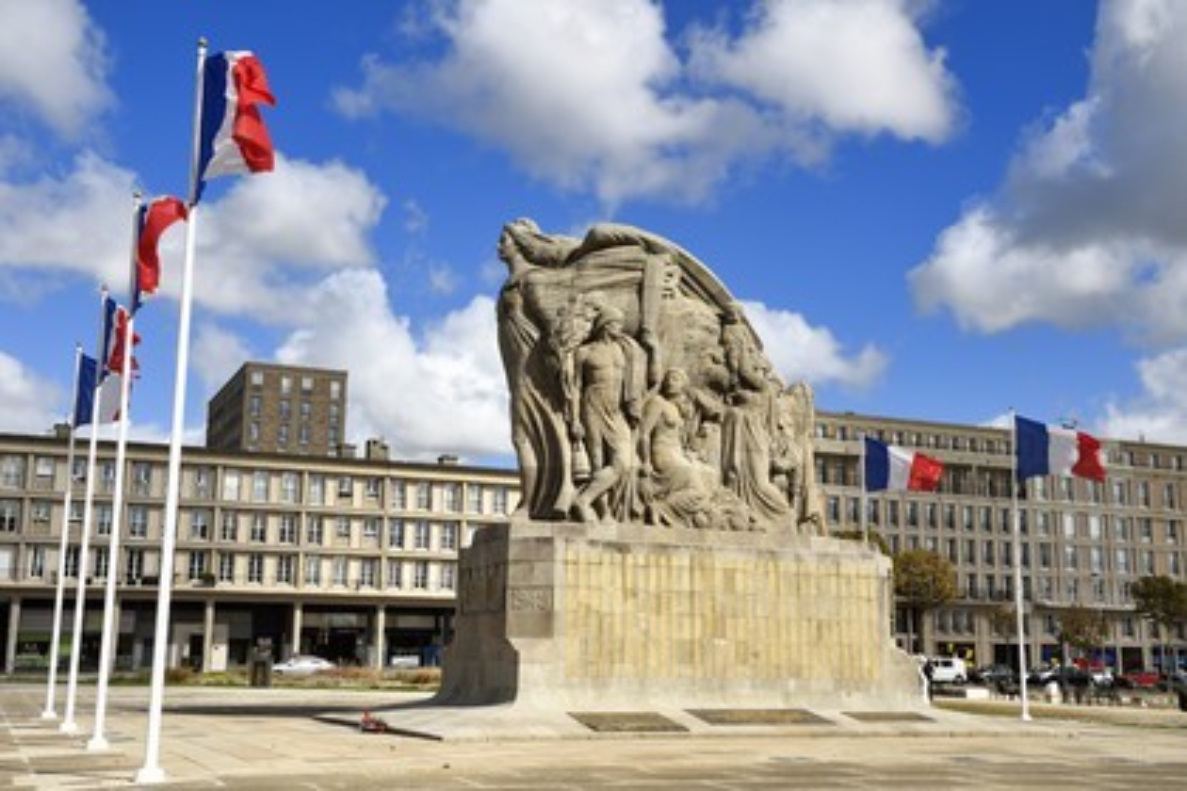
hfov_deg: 46.4
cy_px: 396
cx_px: 594
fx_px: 1385
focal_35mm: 42
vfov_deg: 31.9
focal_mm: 42
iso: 200
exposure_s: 1/320
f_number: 13
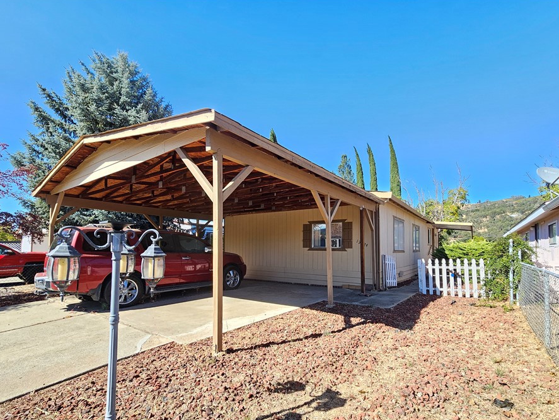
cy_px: 235
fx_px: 242
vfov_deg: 81.4
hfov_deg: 98.0
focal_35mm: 15
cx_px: 297
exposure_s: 1/460
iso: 50
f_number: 2.2
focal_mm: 2.2
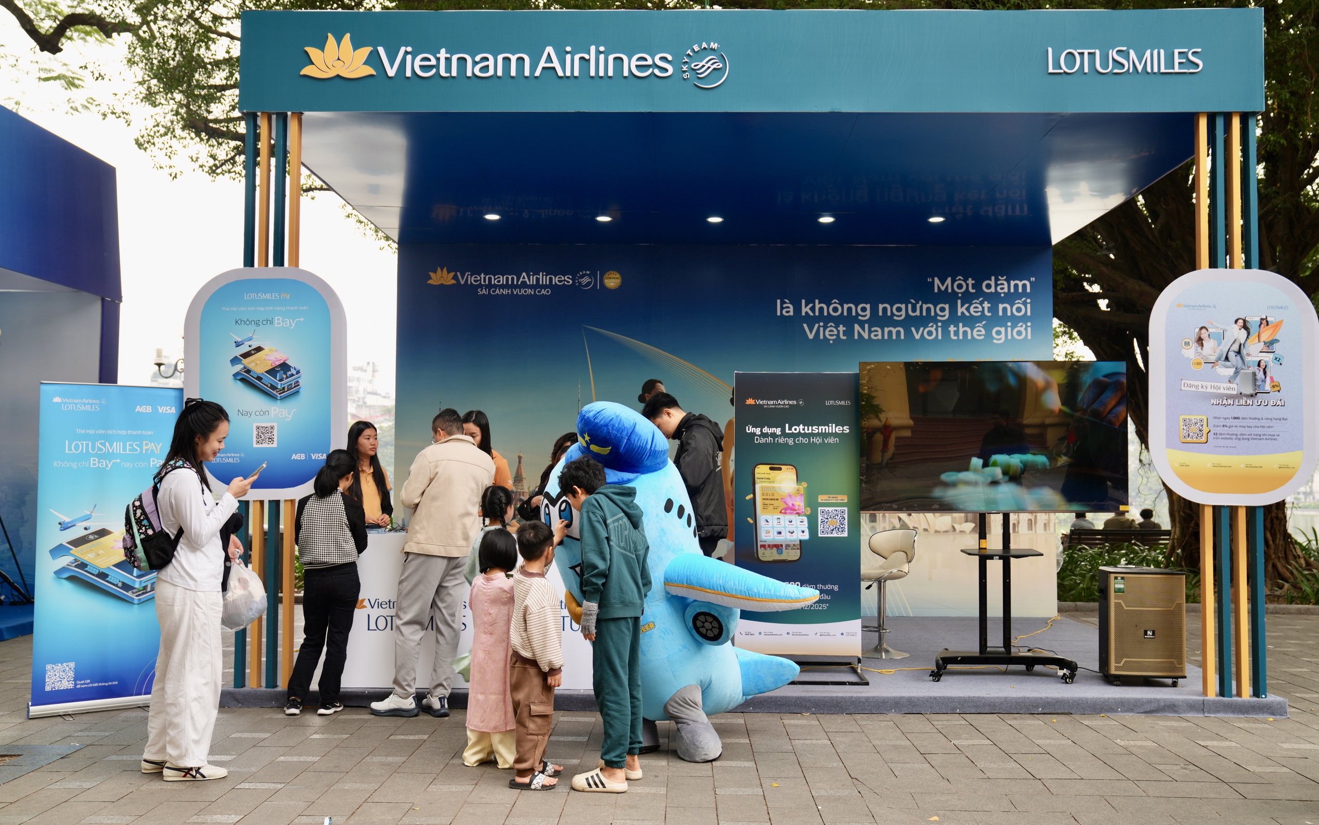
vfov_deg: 39.4
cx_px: 658
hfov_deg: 59.6
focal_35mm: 32
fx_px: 1150
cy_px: 419
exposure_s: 1/125
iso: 125
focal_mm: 31
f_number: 3.5
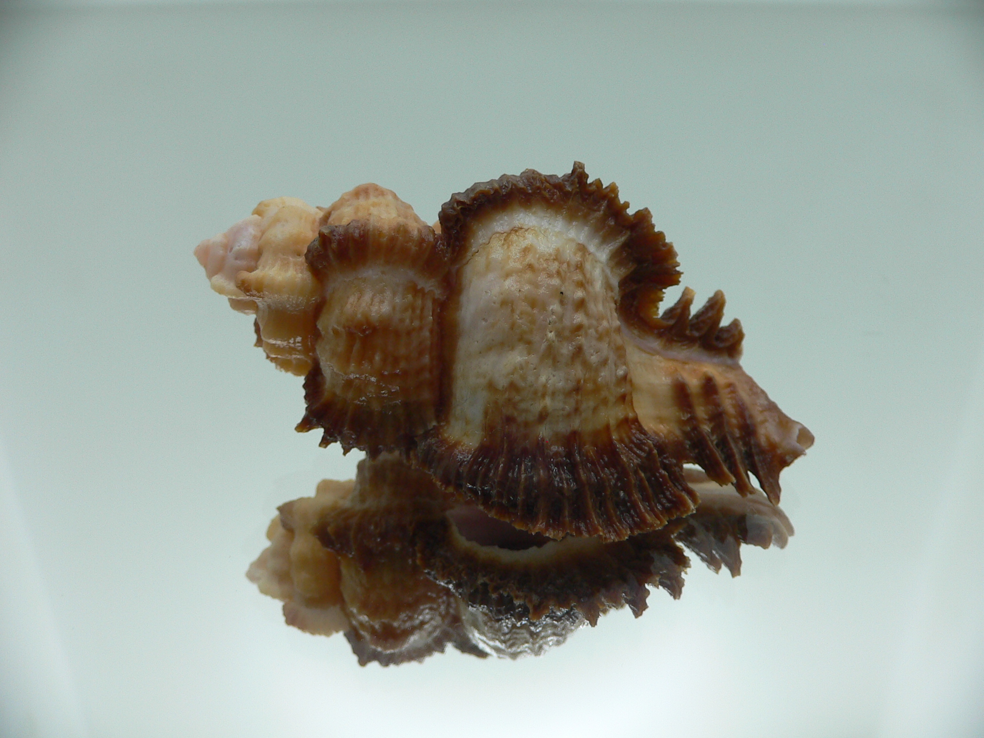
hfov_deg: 52.6
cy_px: 369
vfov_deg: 40.7
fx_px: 995
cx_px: 492
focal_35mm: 35
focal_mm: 4.6
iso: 80
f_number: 2.8
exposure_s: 1/60
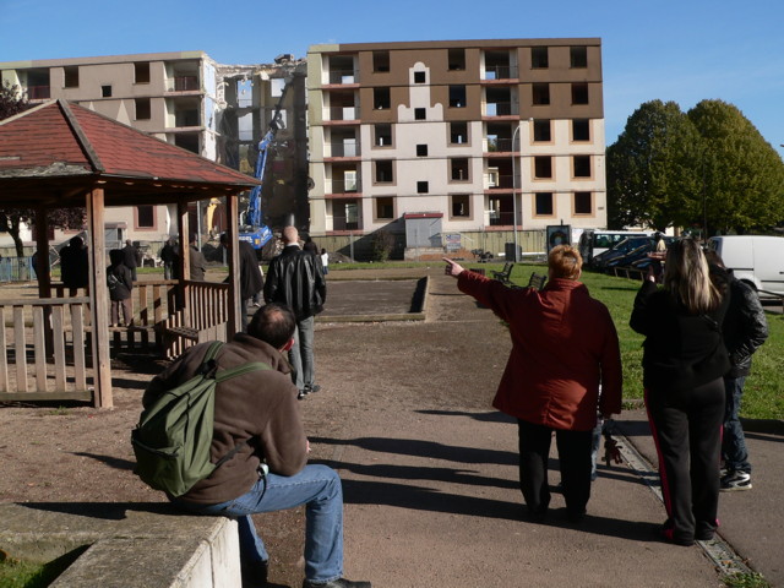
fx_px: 815
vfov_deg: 39.7
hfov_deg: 51.4
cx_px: 392
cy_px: 294
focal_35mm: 36
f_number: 4
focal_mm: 6
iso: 80
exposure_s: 1/640
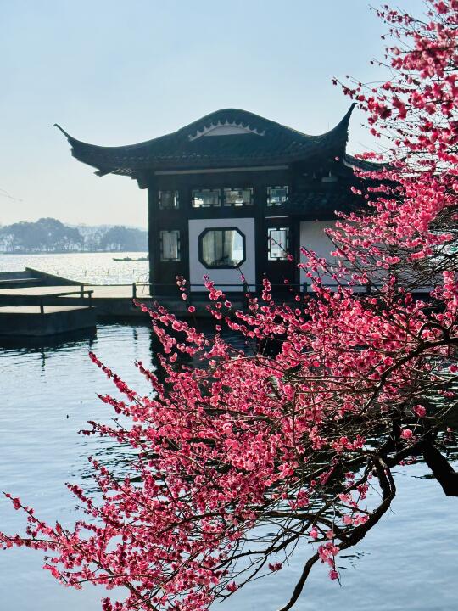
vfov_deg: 39.7
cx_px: 229
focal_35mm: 48
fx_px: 847
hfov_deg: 30.3
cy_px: 306
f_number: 1.78
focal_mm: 6.86
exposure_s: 1/8929
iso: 64
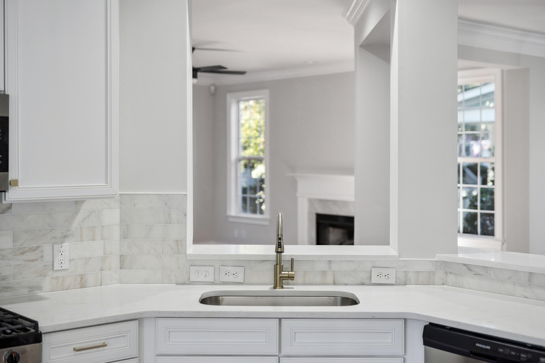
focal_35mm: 50
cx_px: 272
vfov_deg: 27.0
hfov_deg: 39.6
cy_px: 182
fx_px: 757
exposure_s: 1/200
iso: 200
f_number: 2
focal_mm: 50
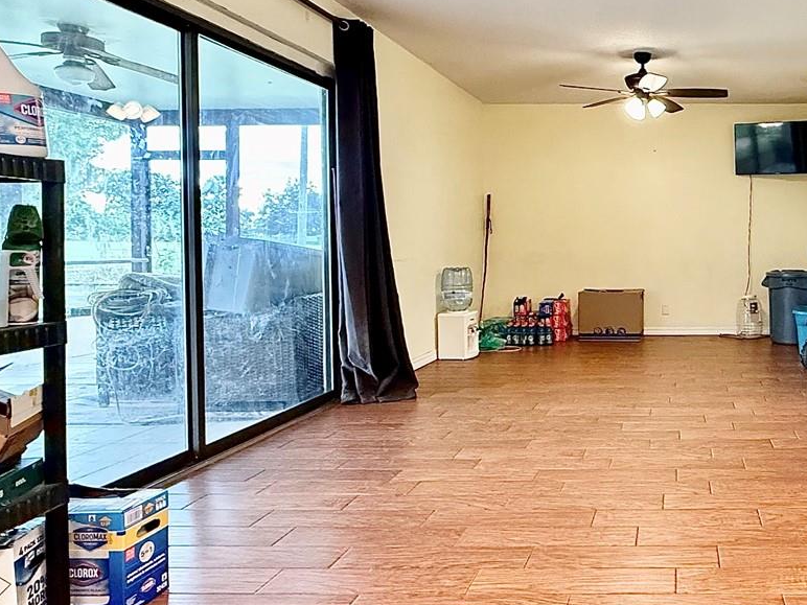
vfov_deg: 48.0
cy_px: 254
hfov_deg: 55.7
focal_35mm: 29
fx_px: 676
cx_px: 683
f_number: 2.2
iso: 800
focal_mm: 2.22
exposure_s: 1/60
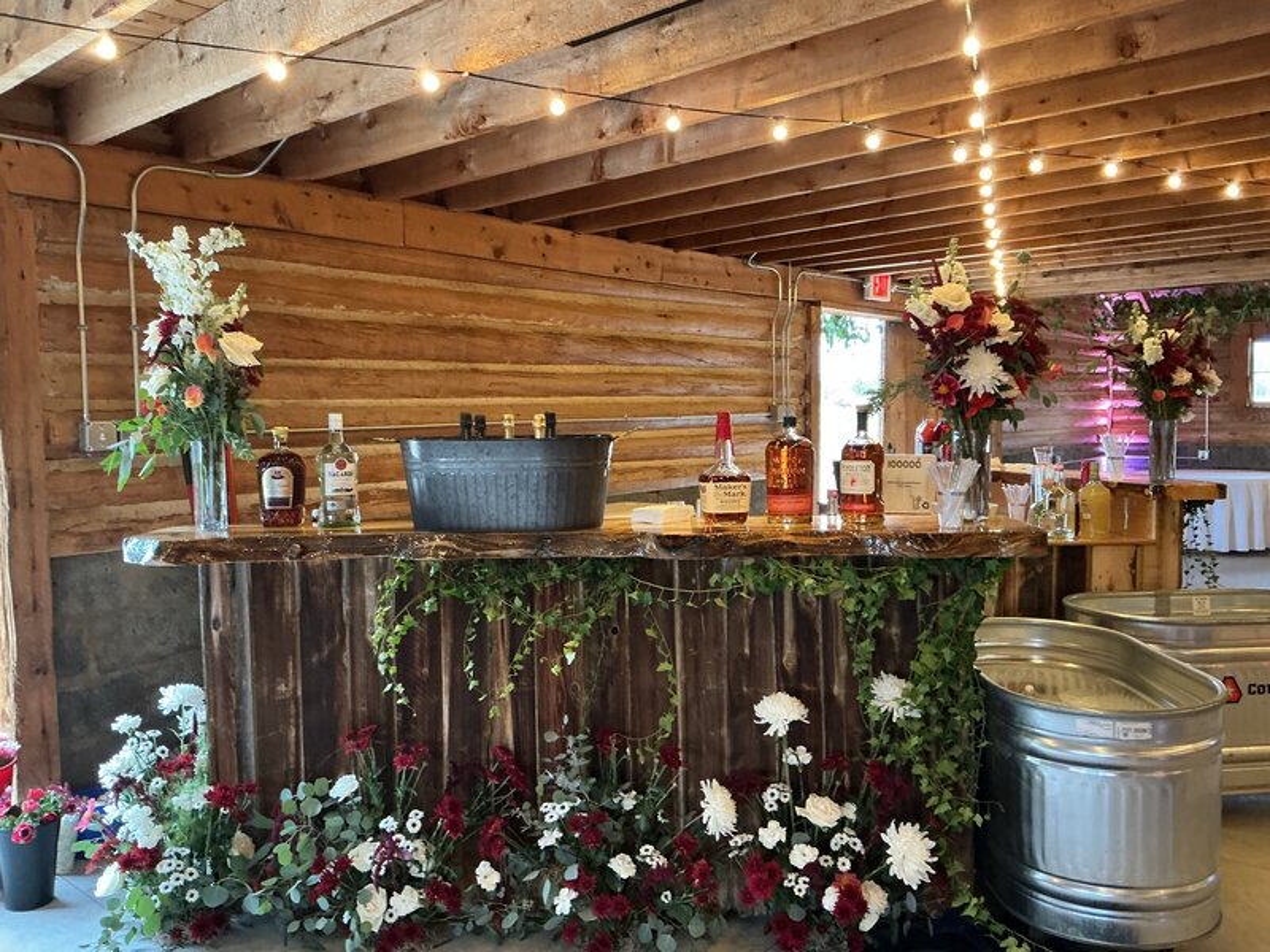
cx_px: 635
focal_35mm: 29
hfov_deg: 61.7
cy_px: 476
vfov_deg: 48.2
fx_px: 1064
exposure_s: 1/40
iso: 250
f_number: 1.8
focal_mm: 3
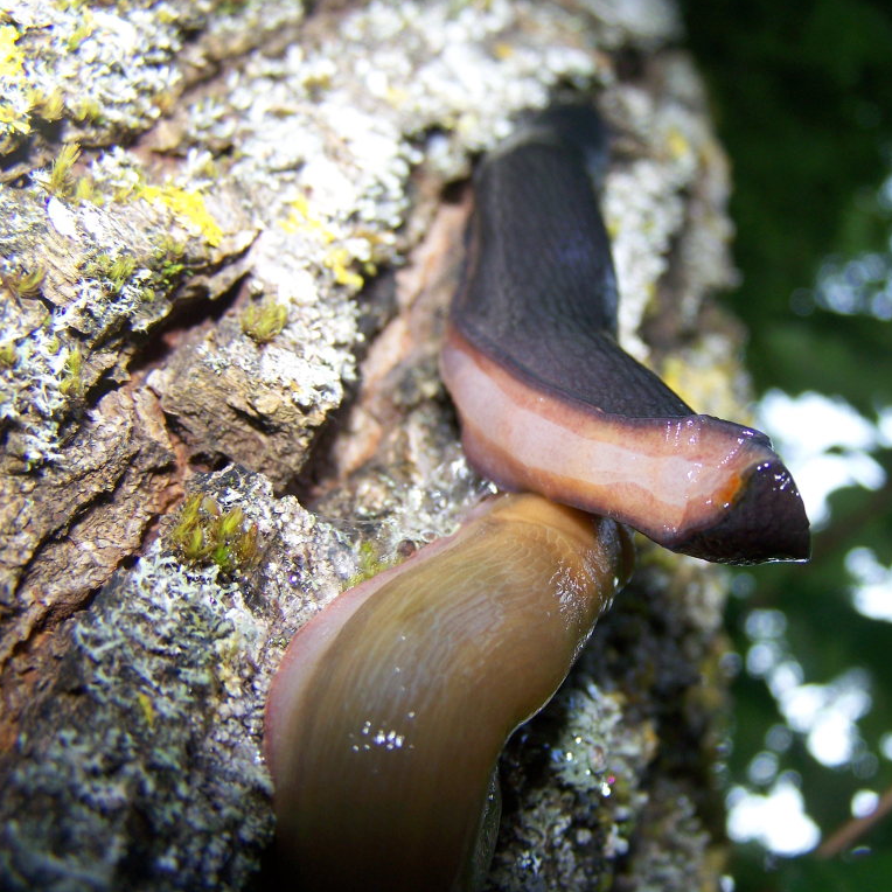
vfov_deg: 37.6
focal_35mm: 45
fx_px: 1312
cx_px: 542
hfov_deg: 37.4
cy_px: 445
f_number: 2.8
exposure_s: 1/60
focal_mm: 6.3
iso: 80
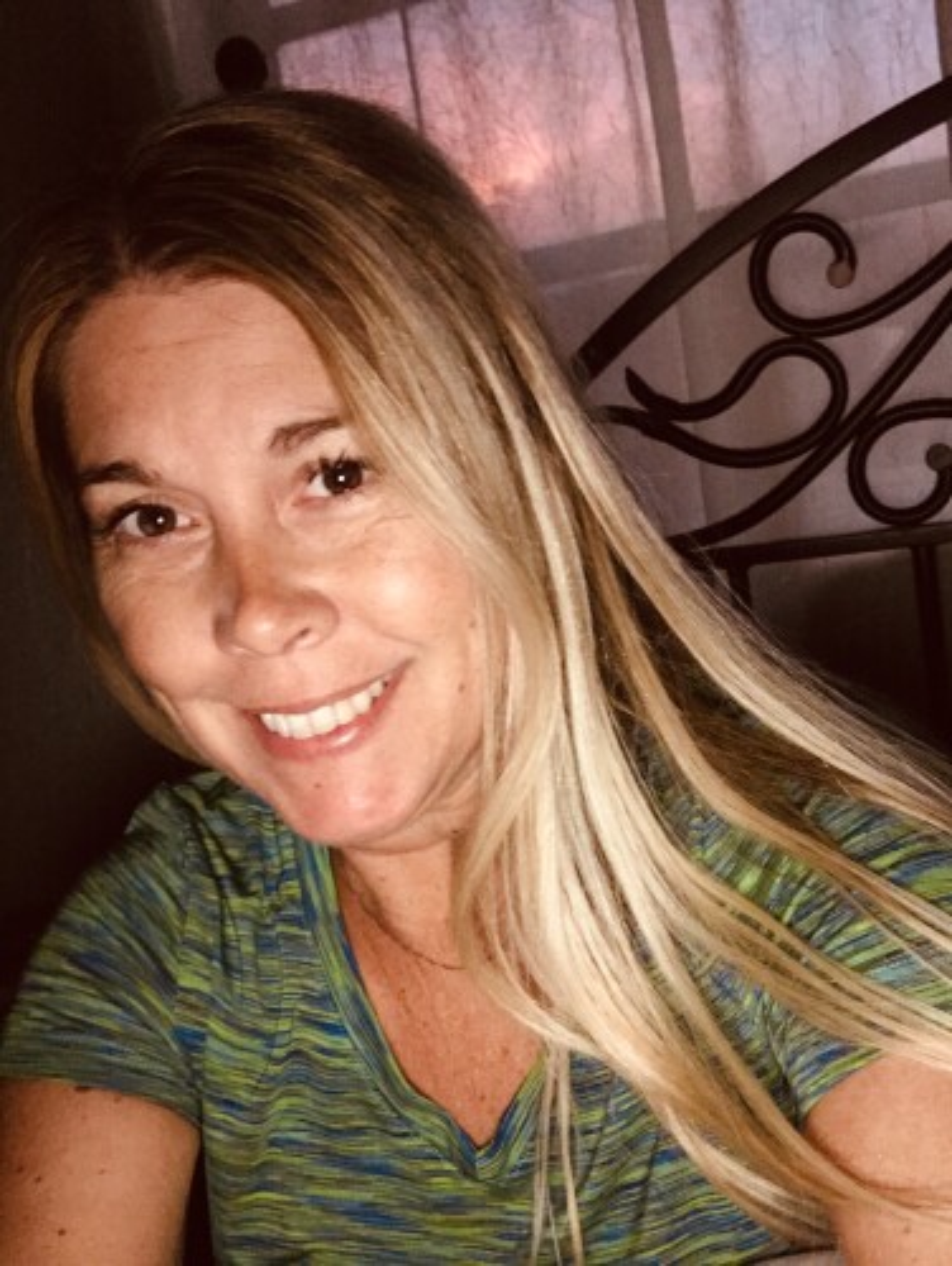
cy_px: 633
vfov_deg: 56.8
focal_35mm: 32
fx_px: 1171
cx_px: 476
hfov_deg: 44.2
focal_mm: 2.87
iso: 250
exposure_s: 1/20
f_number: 2.2
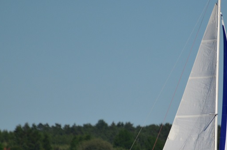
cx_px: 176
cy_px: 110
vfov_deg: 1.6
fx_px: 5521
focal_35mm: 878
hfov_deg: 2.4
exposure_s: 1/8000
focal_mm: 300
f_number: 5.6
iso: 500
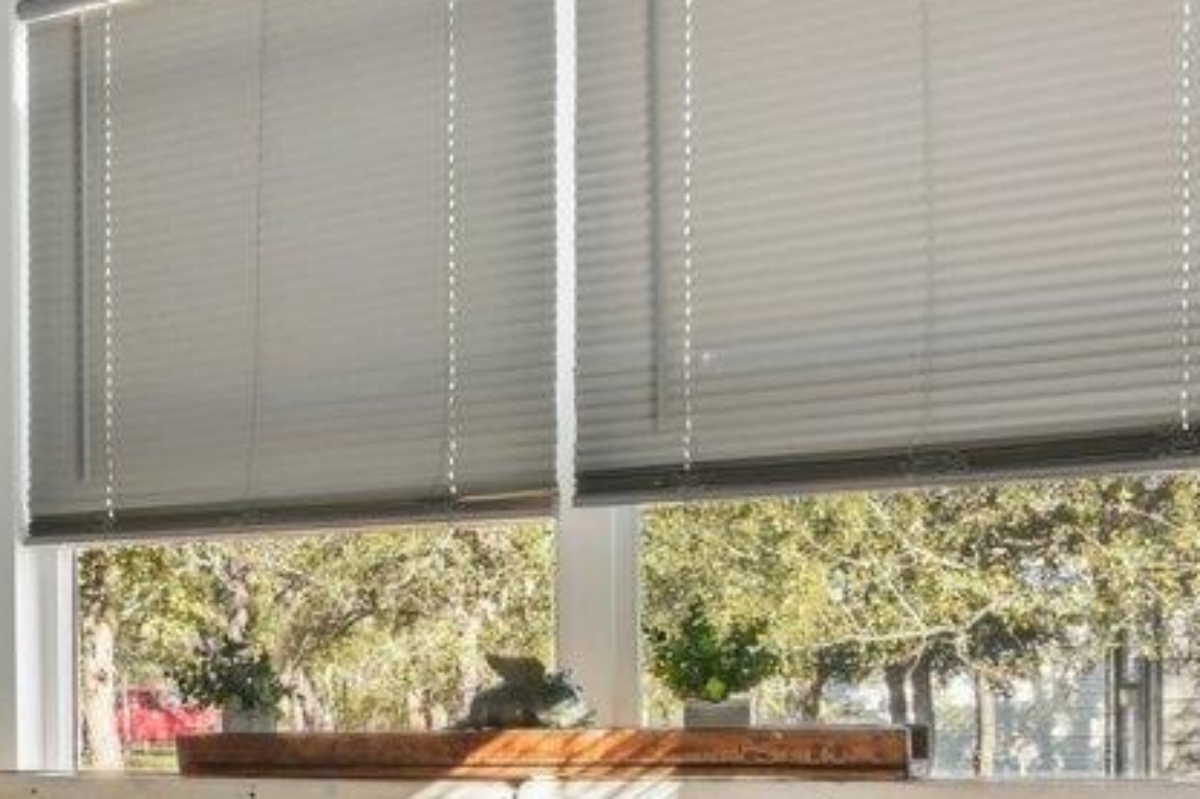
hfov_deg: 26.1
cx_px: -245
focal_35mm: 69
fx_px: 2299
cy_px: 753
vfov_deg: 19.3
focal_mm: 14
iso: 400
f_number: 8
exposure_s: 1/25
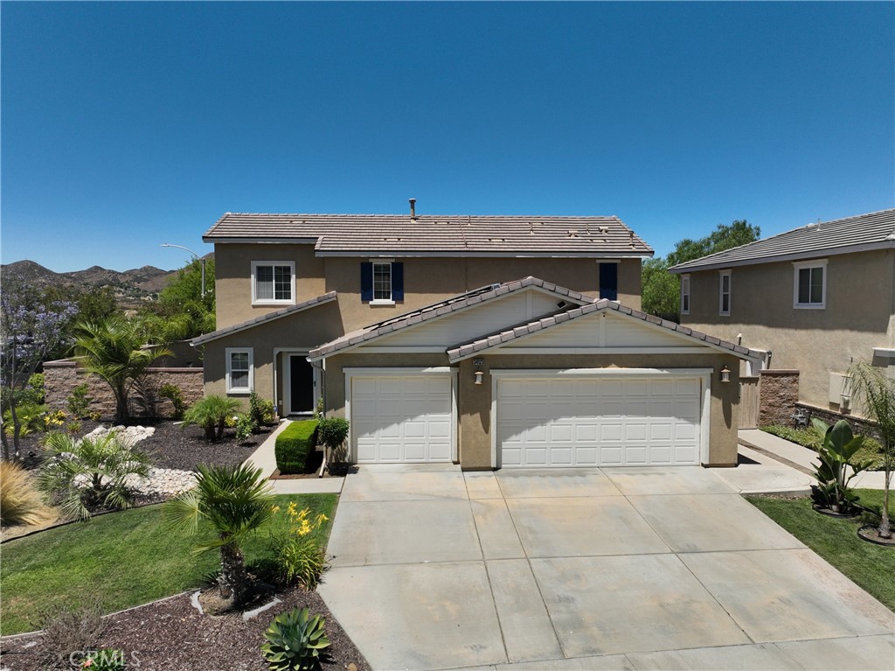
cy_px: 336
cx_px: 448
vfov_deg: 56.8
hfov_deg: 71.6
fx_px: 620
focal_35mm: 24
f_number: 2.8
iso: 110
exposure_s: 1/3200
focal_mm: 12.29
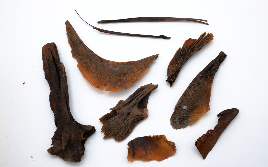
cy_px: 87
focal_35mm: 52
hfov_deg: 38.9
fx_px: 380
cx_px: 134
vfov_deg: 24.9
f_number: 7.1
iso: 500
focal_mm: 50
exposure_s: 1/160
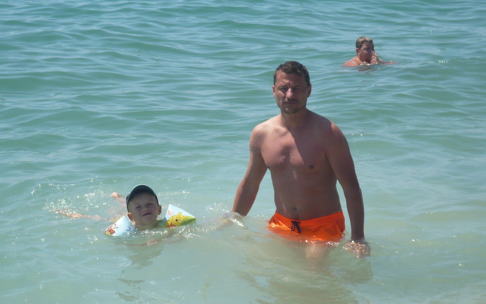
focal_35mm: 128
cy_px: 171
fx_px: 1695
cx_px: 243
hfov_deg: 16.3
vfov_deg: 10.2
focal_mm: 16.4
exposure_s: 1/400
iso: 100
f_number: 5.6
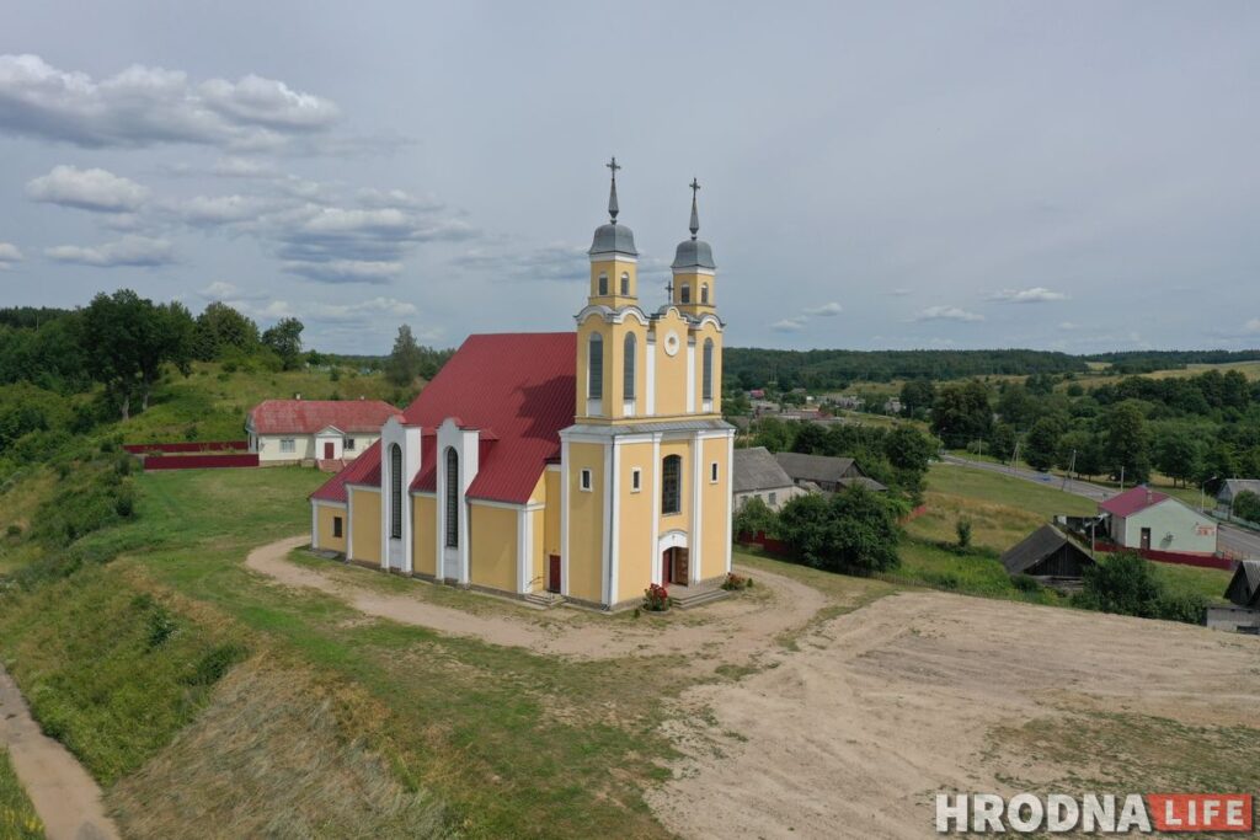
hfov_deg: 65.5
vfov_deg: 46.4
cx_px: 630
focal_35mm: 28
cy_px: 420
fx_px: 980
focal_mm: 10.26
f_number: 6.3
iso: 100
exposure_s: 1/800
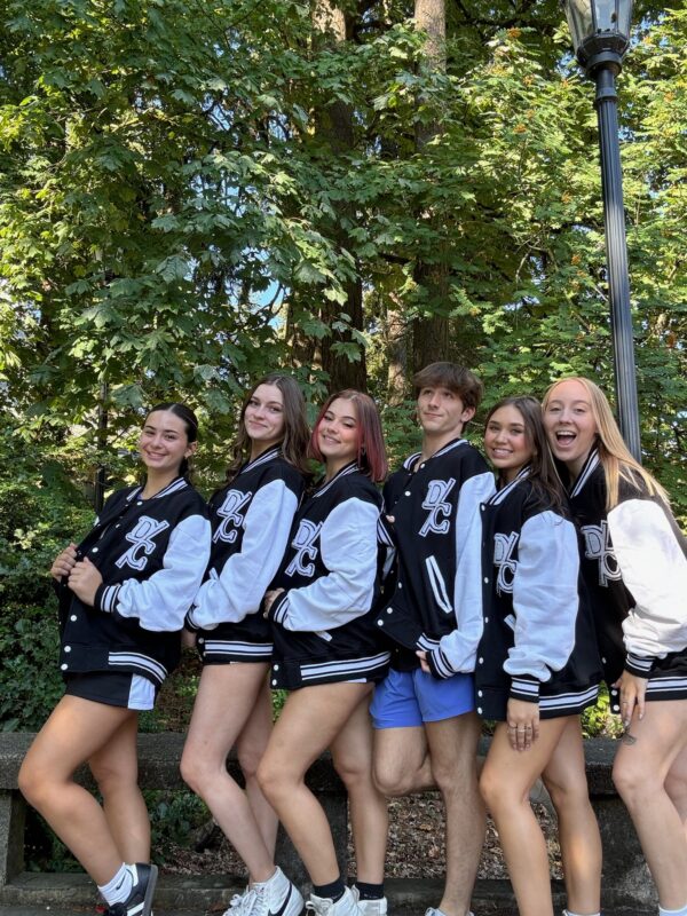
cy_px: 458
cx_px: 344
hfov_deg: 46.8
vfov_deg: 60.0
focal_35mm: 30
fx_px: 794
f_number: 1.9
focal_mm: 2.69
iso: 32
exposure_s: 1/121
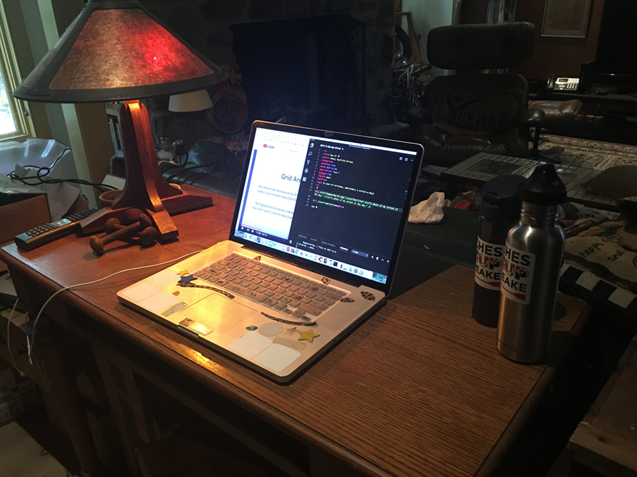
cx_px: 318
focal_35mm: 29
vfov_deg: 48.2
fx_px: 534
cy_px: 238
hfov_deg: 61.7
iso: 50
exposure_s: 1/4
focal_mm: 4.15
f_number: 2.2
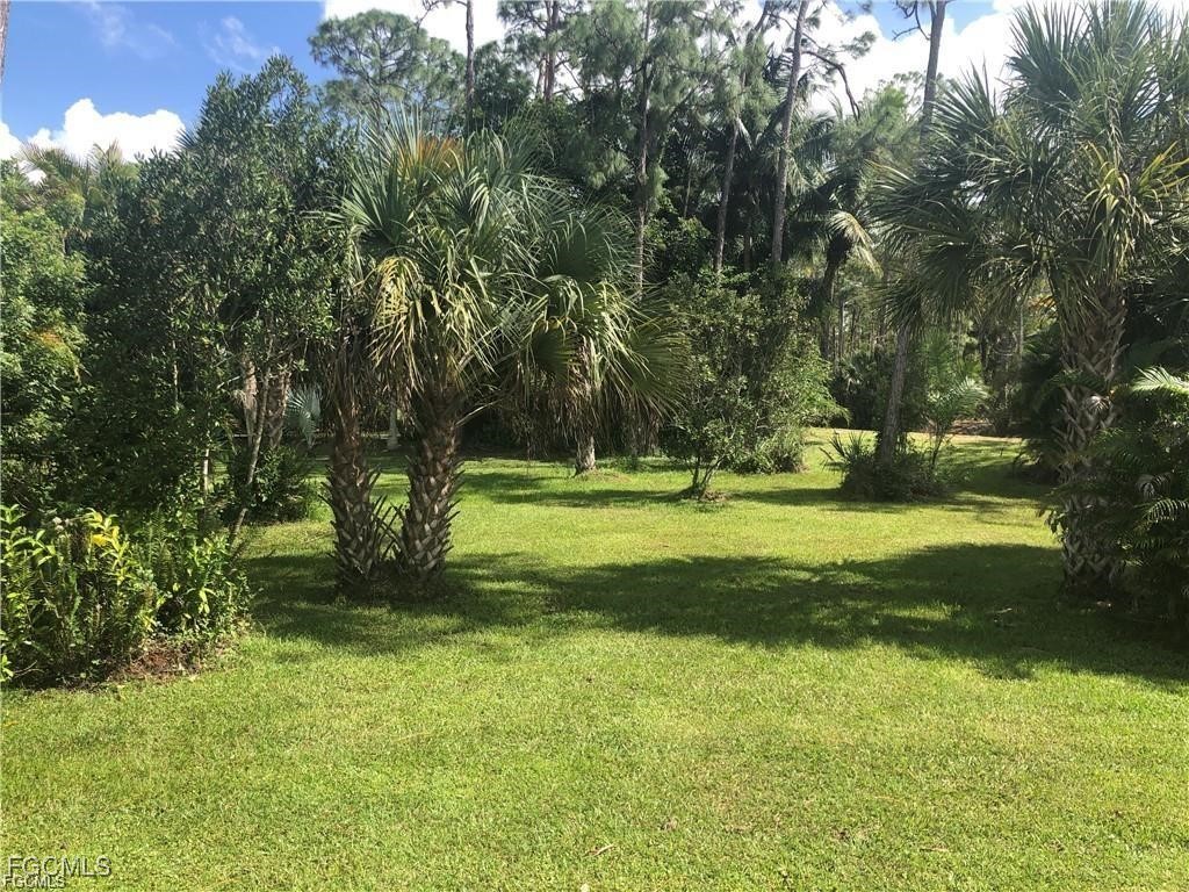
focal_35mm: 28
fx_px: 962
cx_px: 594
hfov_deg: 63.4
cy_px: 446
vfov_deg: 49.7
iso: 20
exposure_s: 1/759
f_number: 1.8
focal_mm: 4
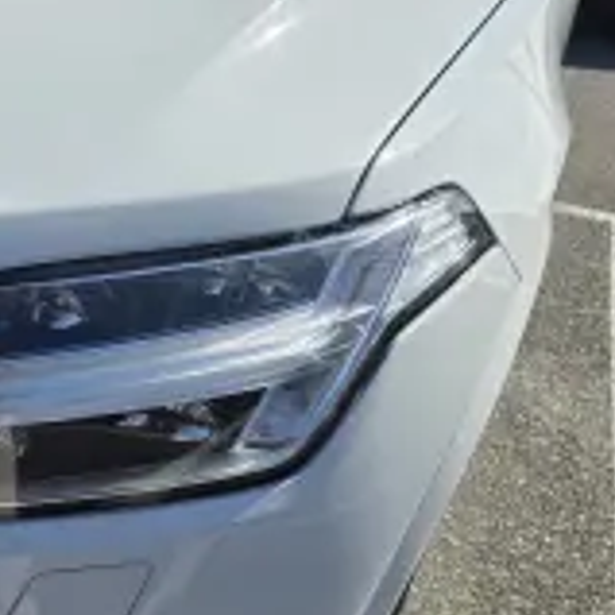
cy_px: 511
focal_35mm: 46
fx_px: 925
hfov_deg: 33.8
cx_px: 12
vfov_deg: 35.4
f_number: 1.7
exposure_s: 1/4889
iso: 80
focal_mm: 6.3
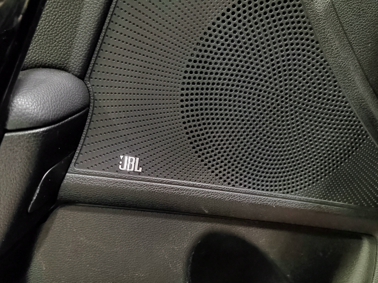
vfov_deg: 49.7
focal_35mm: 28
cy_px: 146
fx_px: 306
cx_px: 189
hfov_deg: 63.4
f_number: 1.9
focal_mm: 5.52
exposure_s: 1/60
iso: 4840
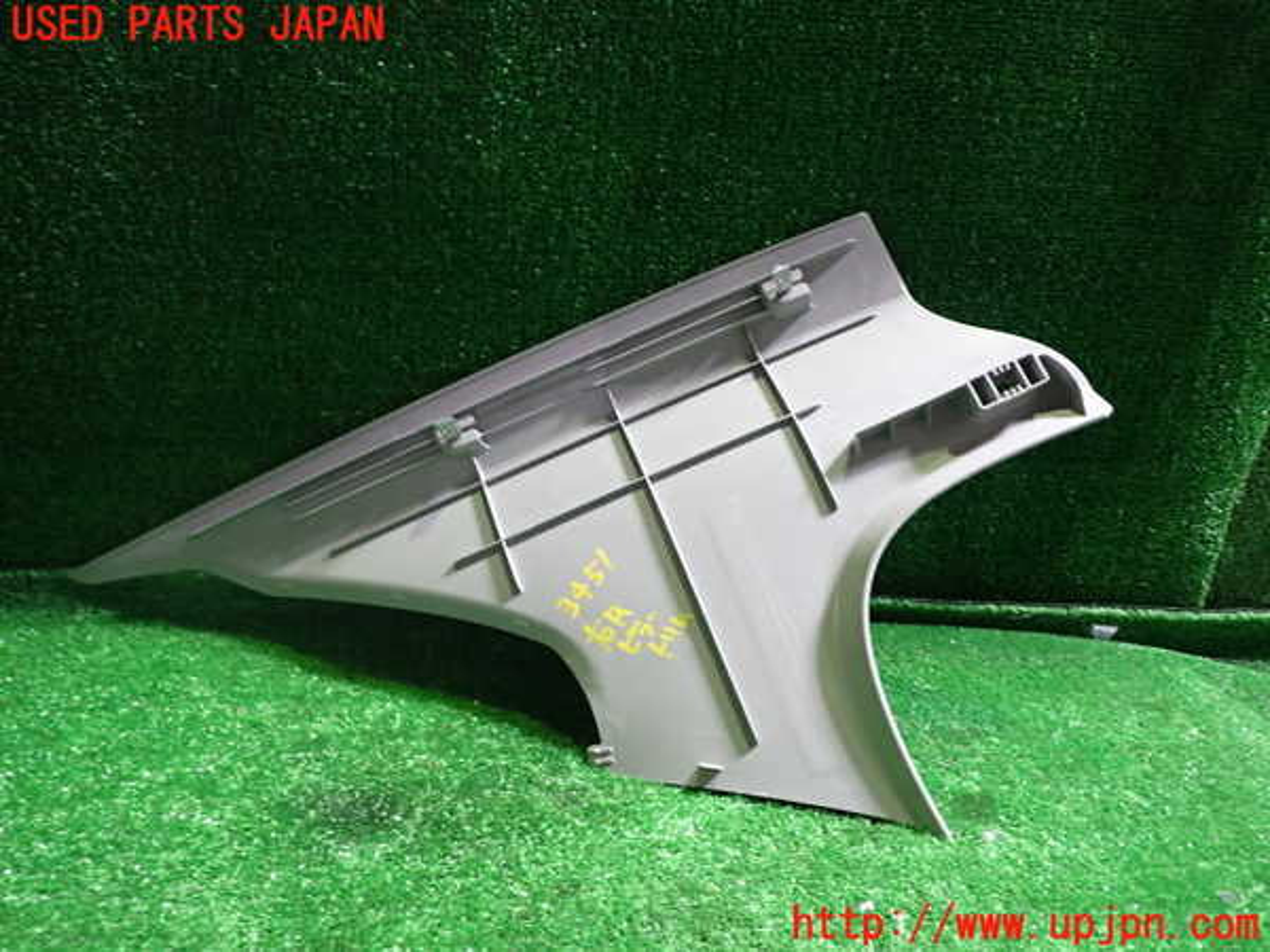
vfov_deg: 46.8
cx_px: 635
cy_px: 476
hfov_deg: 60.0
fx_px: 1101
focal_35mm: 30
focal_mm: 5.4
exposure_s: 1/30
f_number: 2.3
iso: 400
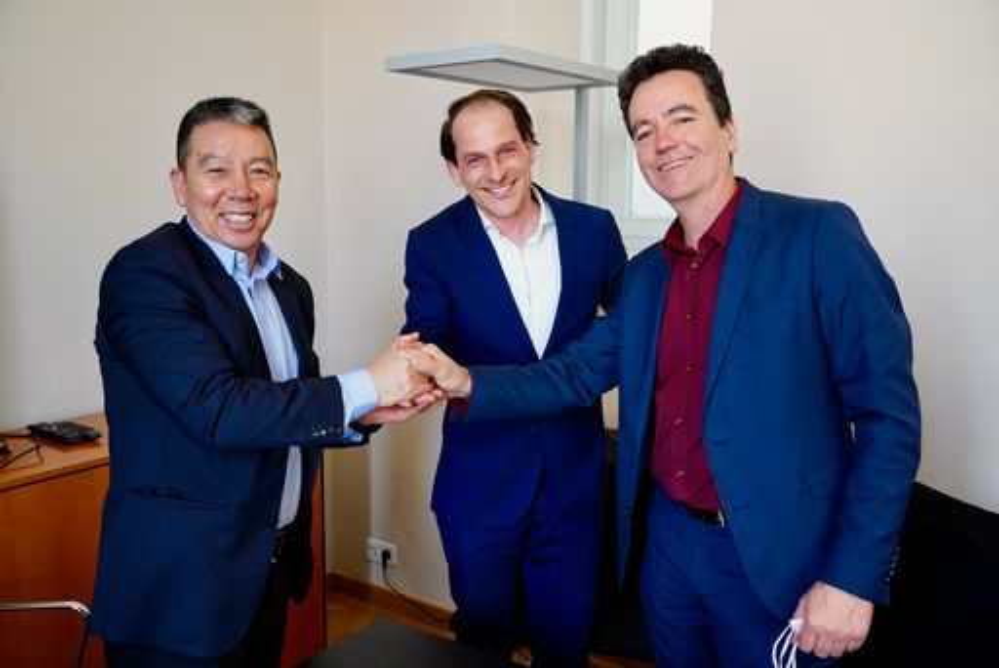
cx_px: 500
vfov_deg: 42.4
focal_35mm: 31
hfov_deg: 60.3
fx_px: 861
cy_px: 334
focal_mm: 31
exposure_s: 1/125
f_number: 6.3
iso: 2500
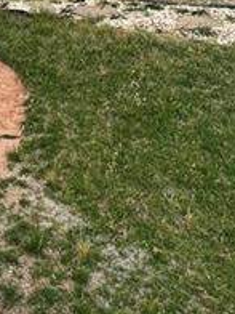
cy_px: -93
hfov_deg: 24.2
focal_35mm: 51
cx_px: -88
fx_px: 462
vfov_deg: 30.0
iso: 32
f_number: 1.8
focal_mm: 1.57
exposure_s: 1/1393
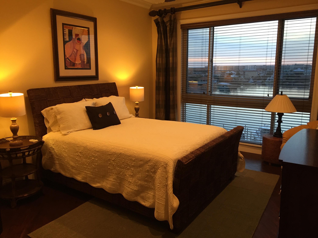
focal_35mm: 29
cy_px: 119
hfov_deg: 61.7
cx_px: 159
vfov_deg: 48.2
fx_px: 266
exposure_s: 1/30
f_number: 2.2
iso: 125
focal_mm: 4.15
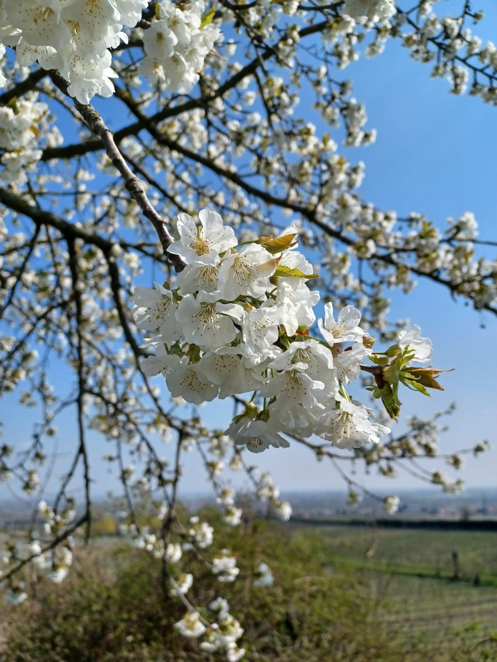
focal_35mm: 25
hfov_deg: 54.9
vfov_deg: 69.4
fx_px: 478
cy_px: 331
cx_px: 248
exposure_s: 1/554
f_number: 1.8
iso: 32
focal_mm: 4.6
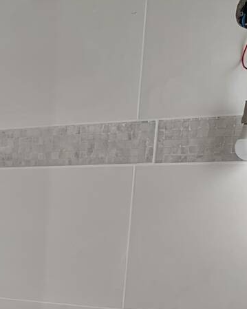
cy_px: 321
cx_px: -14
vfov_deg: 28.7
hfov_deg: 23.6
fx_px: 558
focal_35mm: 61
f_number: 1.8
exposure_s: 1/74
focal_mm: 4.25
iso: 100
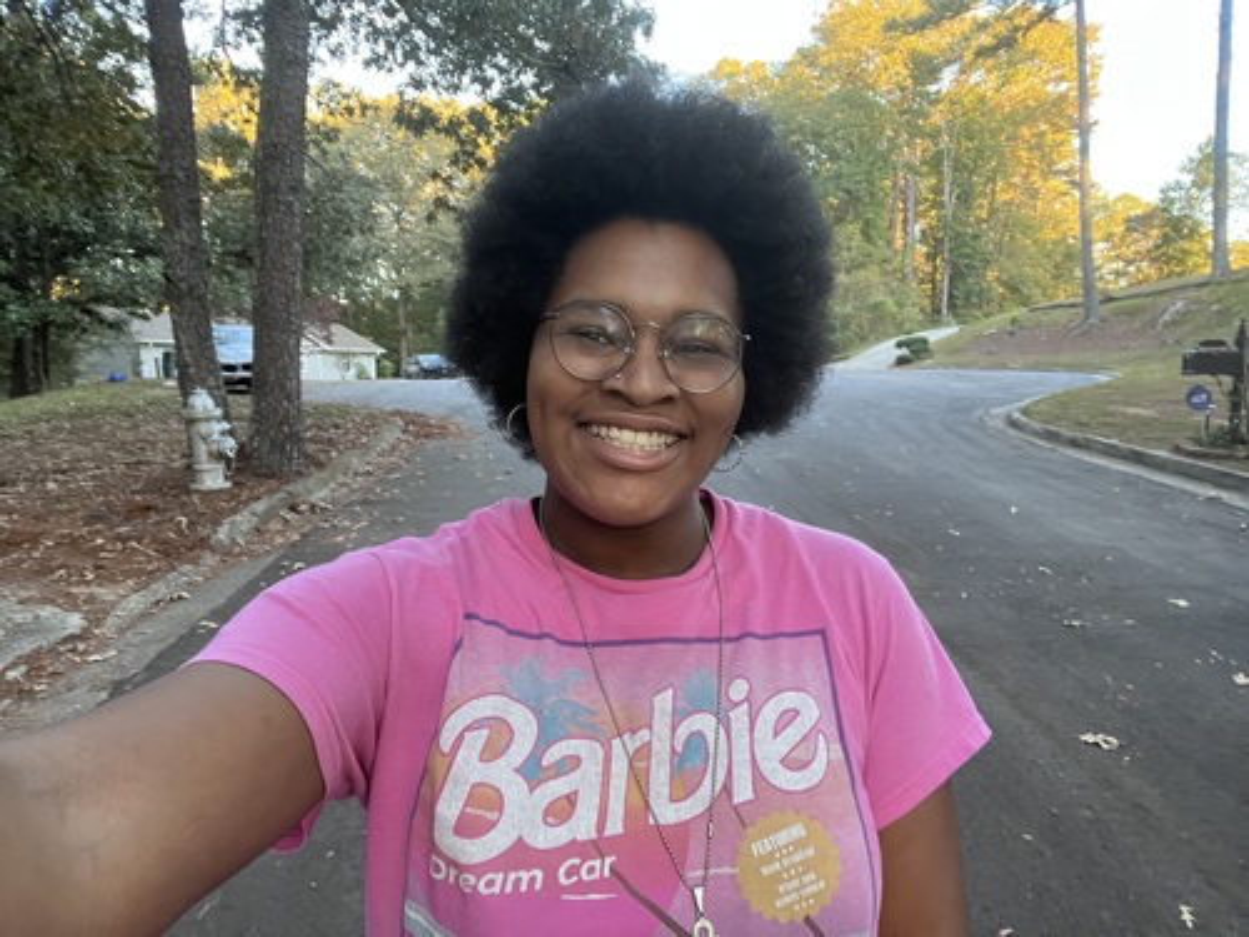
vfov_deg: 58.9
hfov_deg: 73.9
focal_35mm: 23
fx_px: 830
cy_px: 468
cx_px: 624
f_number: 2.2
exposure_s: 1/60
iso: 200
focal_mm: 2.71
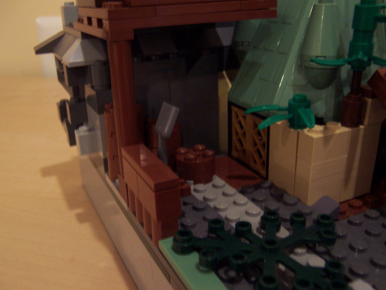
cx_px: 193
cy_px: 145
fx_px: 401
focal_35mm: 36
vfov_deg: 39.7
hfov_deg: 51.4
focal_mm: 5.6
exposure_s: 1/8
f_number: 2.8
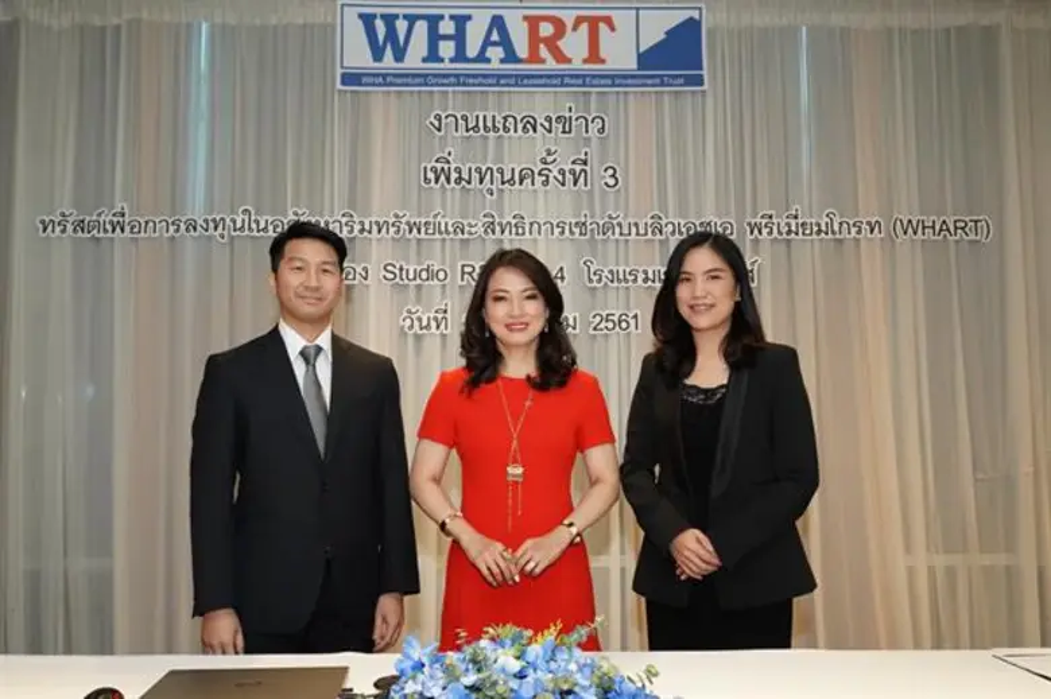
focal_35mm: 32
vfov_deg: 41.1
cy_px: 350
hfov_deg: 58.7
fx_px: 934
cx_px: 526
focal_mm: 32
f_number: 5.6
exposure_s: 1/125
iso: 2500
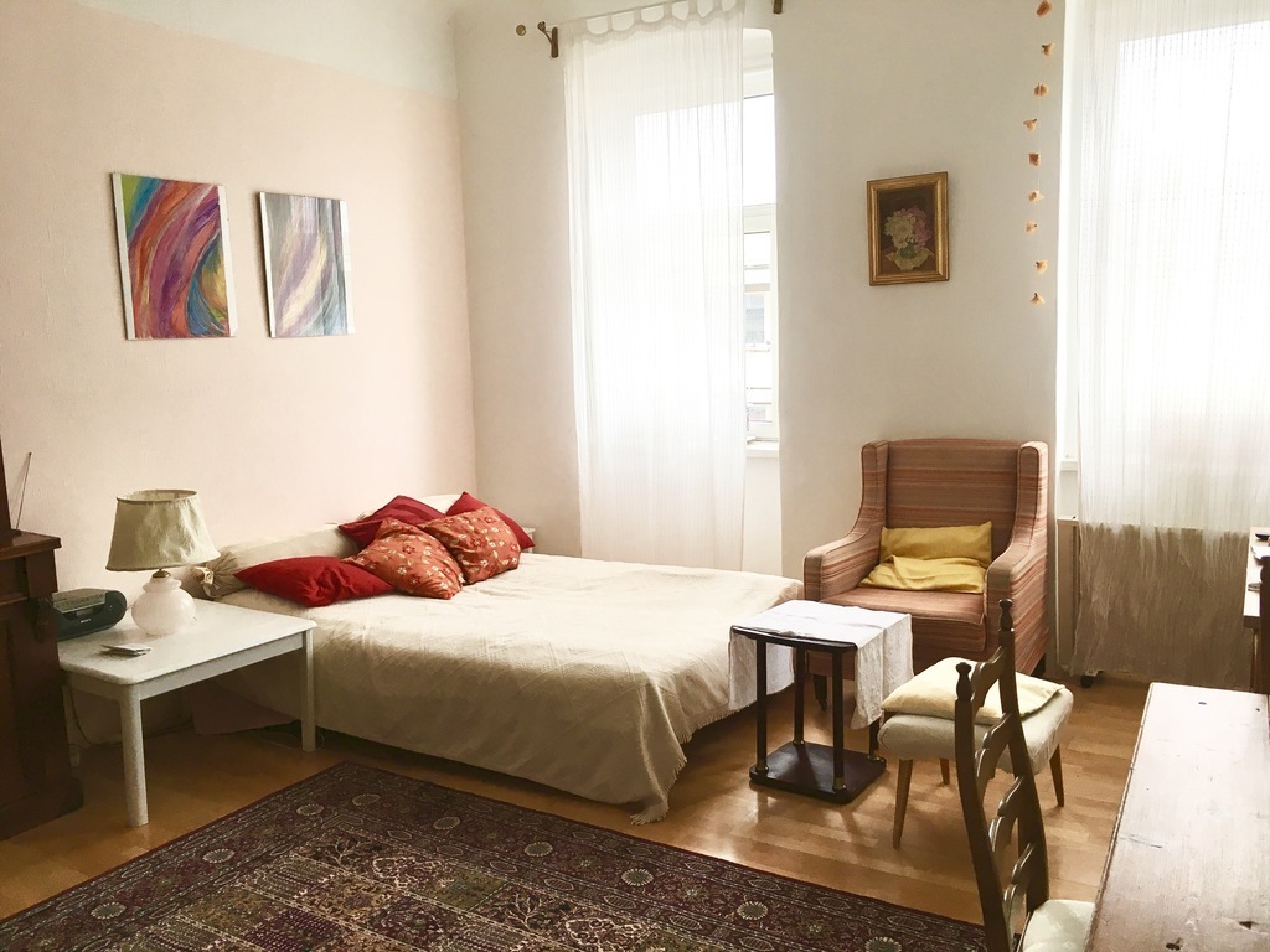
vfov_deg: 48.2
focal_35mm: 29
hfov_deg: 61.7
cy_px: 476
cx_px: 635
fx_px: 1064
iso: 25
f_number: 2.2
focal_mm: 4.15
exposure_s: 1/33
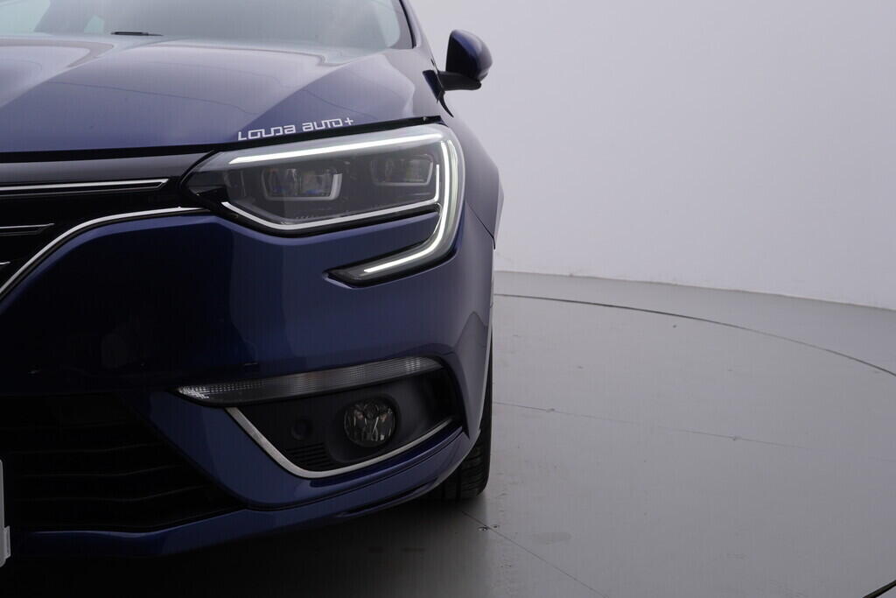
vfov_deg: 36.9
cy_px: 299
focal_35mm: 36
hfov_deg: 53.1
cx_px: 448
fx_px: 896
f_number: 4.5
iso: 125
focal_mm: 24
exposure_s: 1/100
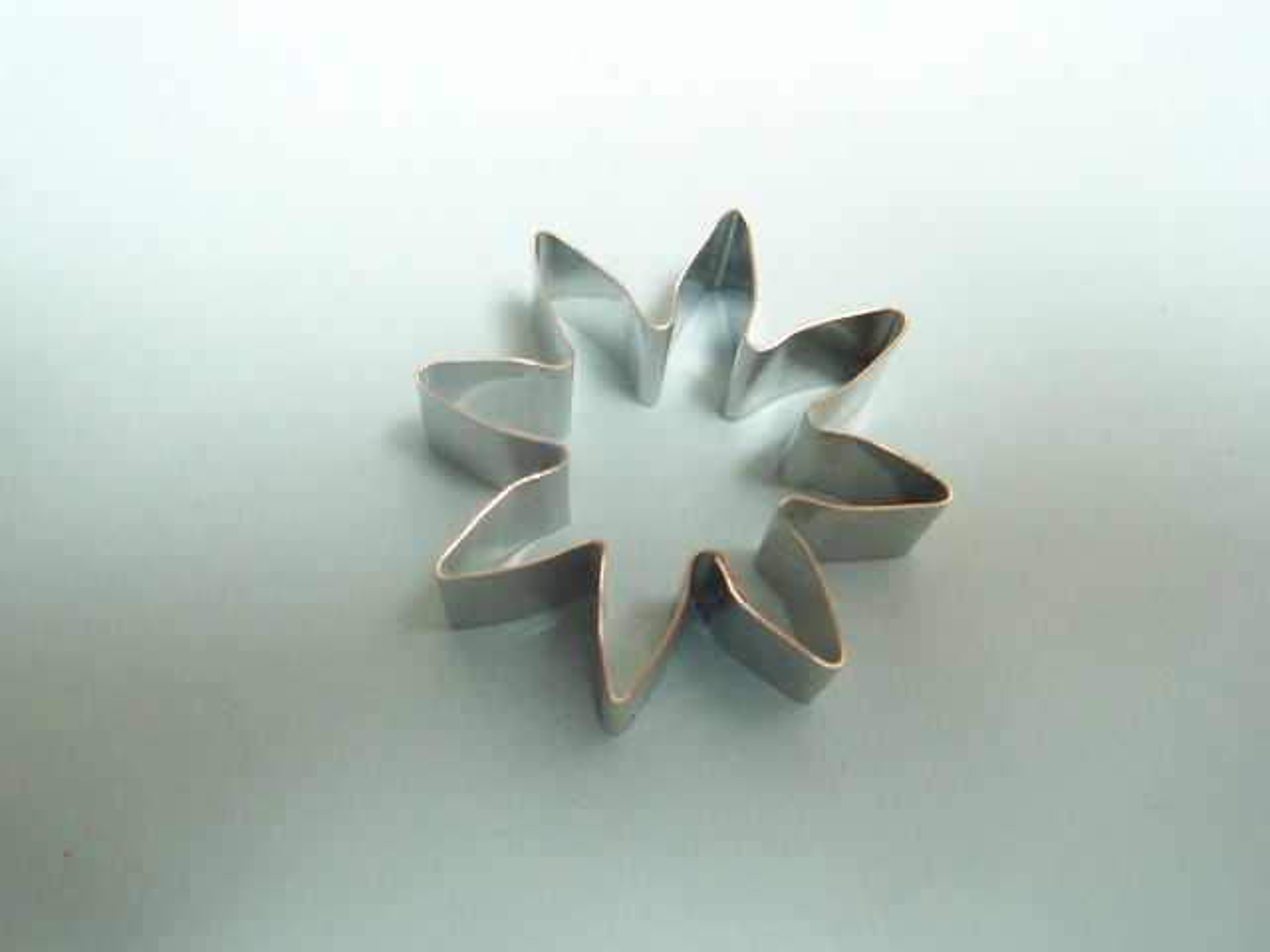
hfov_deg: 52.6
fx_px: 1284
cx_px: 635
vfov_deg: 40.7
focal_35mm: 35
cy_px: 476
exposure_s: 1/15
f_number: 2.8
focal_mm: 5.6
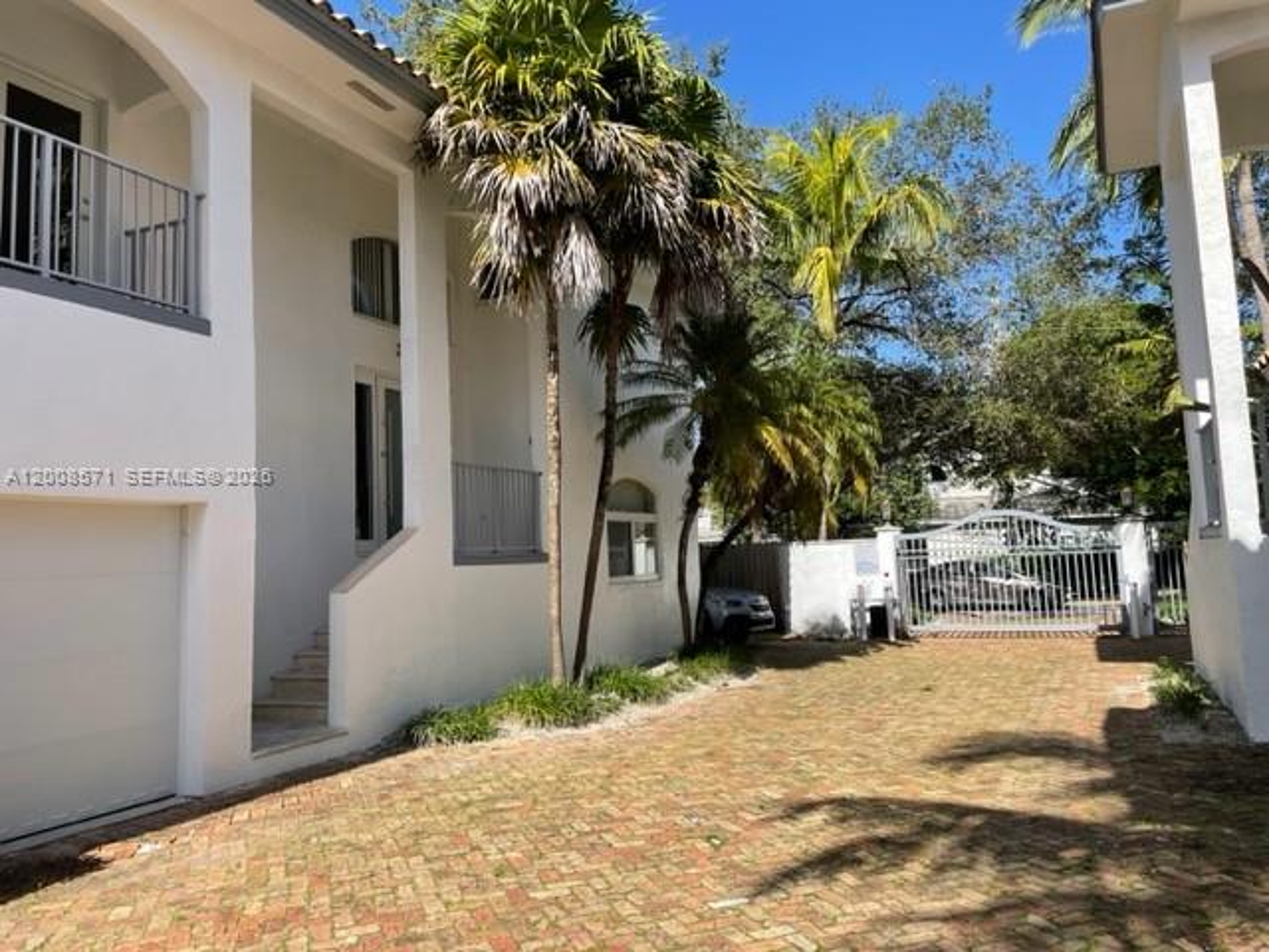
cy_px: 476
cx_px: 634
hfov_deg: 67.3
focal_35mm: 26
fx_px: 953
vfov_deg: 53.1
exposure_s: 1/2257
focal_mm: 4.2
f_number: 1.6
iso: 32
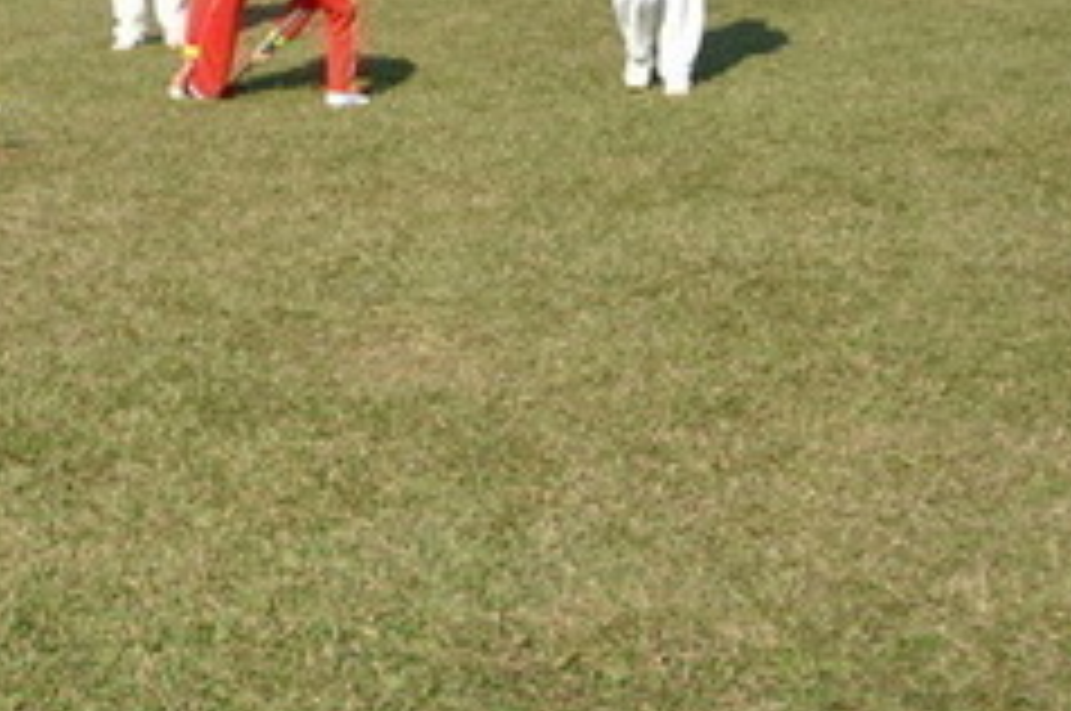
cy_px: 191
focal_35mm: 68
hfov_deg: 28.2
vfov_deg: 19.8
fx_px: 2020
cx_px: 40
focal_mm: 18
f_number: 3.5
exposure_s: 1/1000
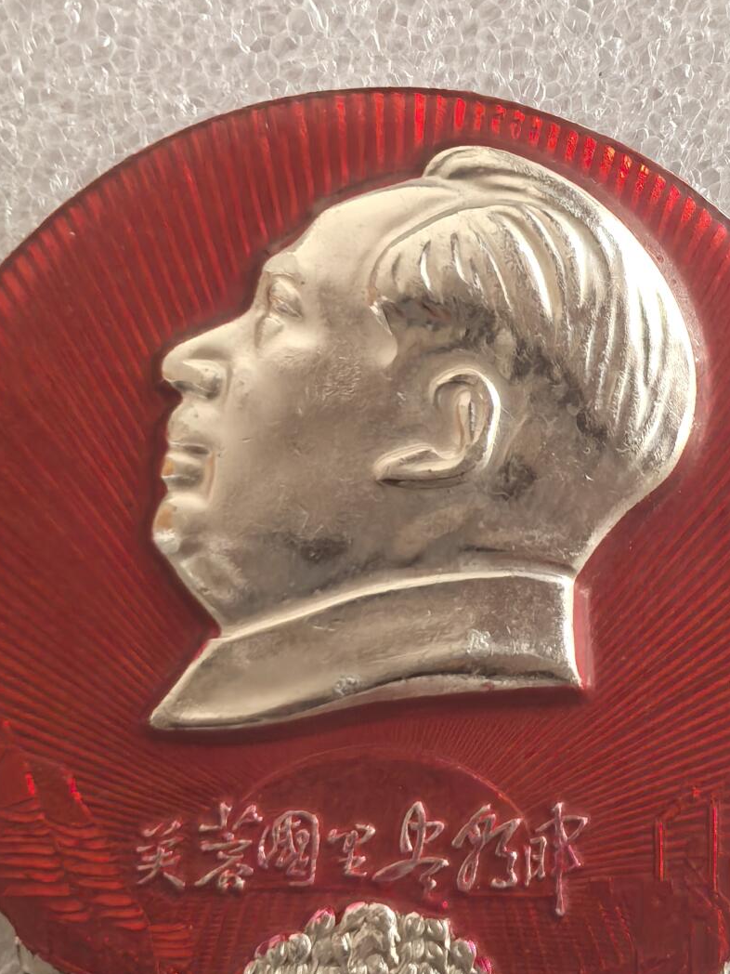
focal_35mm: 122
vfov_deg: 16.1
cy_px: 410
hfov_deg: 12.1
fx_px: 3430
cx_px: 483
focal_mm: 5.75
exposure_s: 1/300
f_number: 2
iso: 320
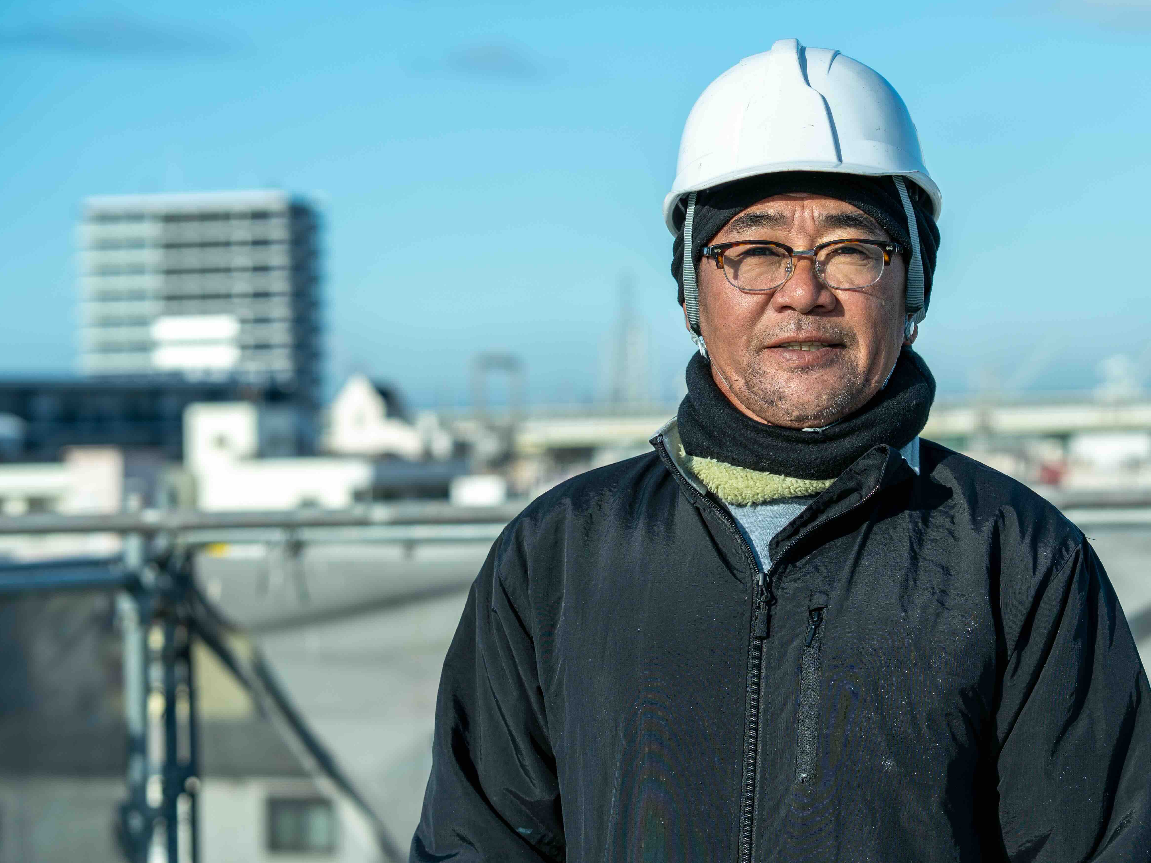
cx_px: 802
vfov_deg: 12.0
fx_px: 4090
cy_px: 402
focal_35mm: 123
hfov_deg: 16.0
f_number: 5
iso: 100
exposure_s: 1/1000
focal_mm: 85
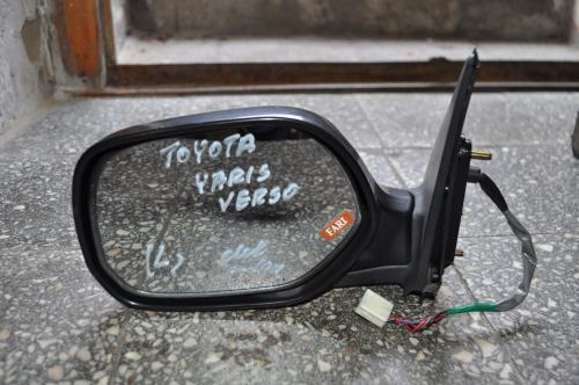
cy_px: 192
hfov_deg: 53.2
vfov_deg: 36.8
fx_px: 578
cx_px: 290
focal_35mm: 36
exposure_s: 1/60
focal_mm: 24
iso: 450
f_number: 4
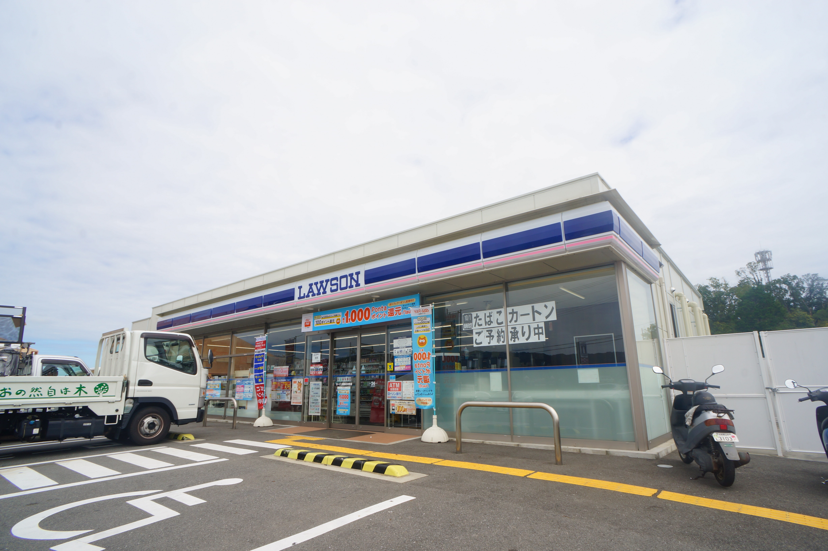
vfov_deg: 53.0
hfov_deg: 73.8
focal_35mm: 24
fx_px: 551
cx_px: 414
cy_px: 276
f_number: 13
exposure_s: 1/60
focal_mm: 16
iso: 100
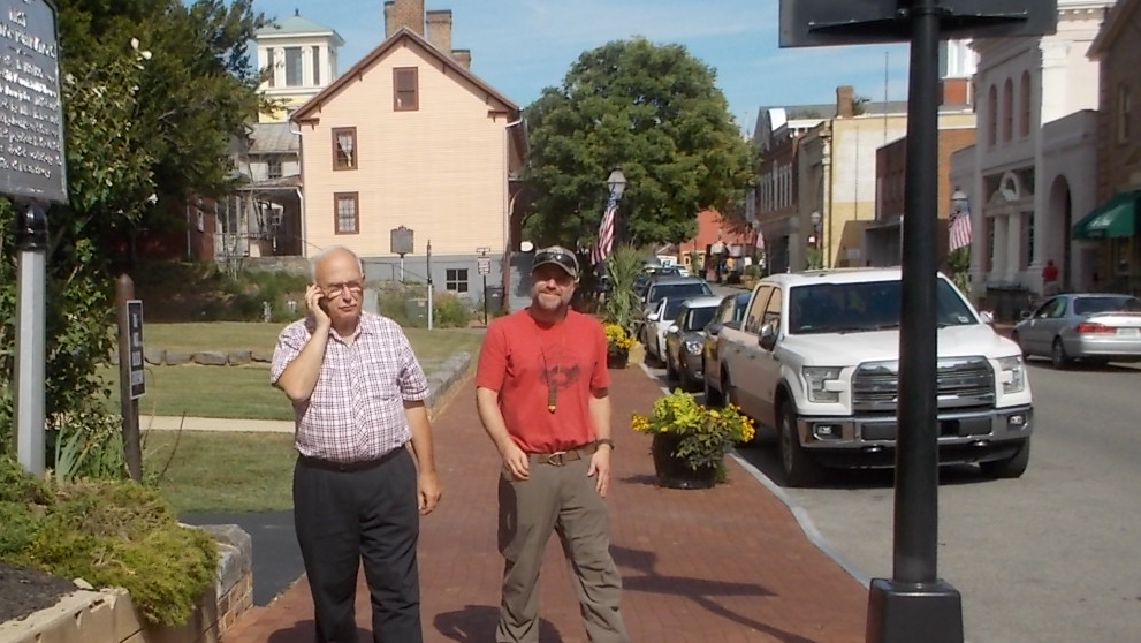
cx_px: 349
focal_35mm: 51
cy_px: 453
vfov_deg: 23.4
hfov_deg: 39.9
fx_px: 1543
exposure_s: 1/1000
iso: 80
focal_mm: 4.1
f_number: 3.3
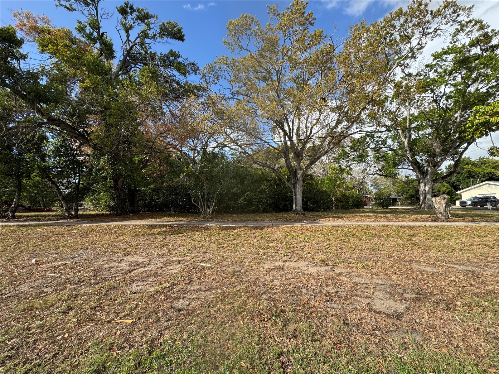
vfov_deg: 85.7
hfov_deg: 102.1
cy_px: 187
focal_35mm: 14
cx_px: 250
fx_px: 202
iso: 50
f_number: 2.2
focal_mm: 2.22
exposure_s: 1/868
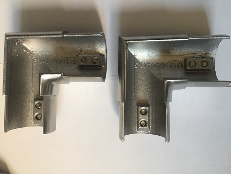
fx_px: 194
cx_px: 116
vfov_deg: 48.2
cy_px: 87
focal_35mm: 29
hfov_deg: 61.7
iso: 200
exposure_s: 1/33
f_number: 2.2
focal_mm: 4.15
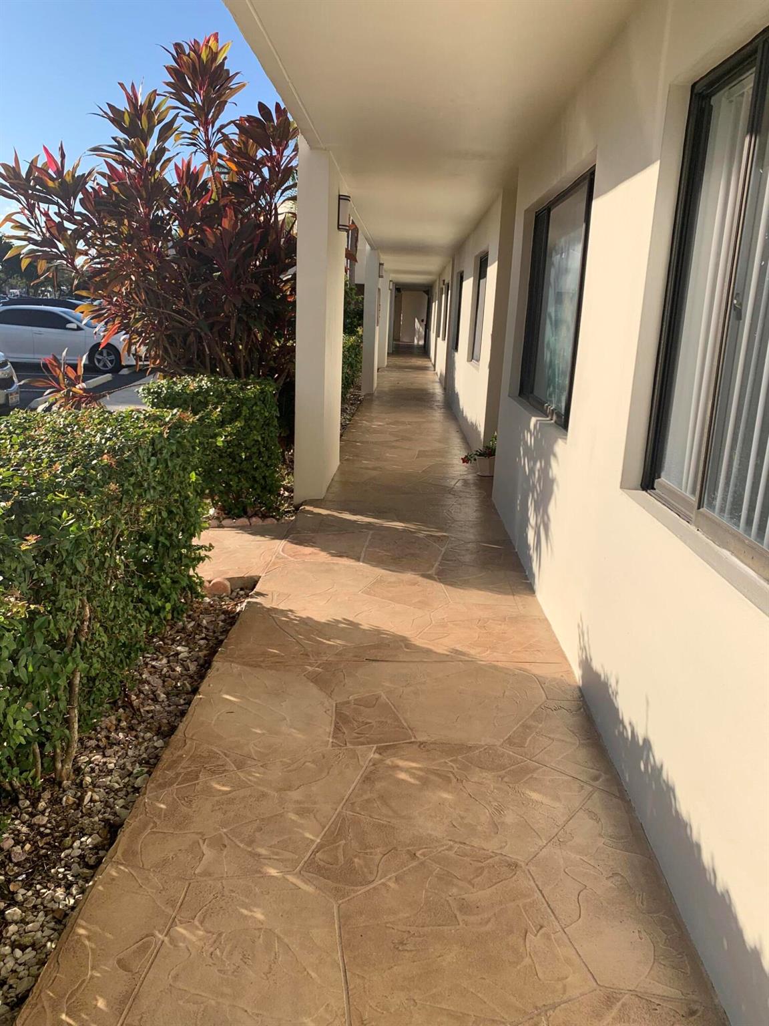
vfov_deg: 67.3
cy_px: 513
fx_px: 770
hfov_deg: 53.1
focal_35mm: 26
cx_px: 384
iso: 25
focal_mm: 4.25
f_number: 1.8
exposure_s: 1/2257
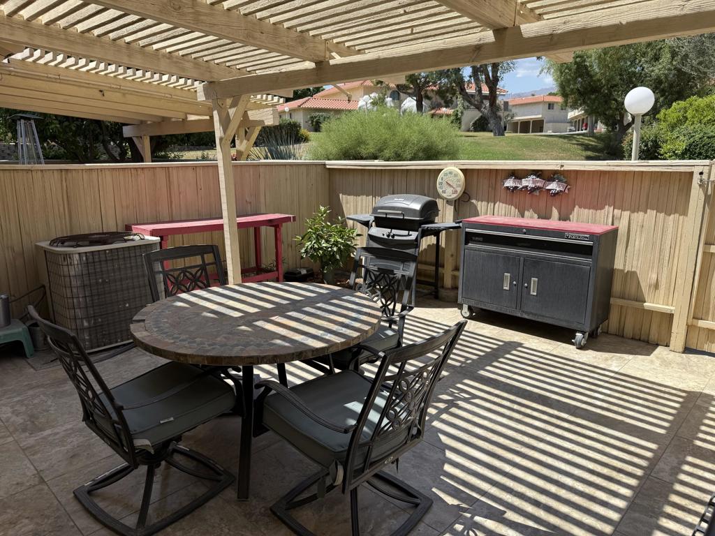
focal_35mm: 24
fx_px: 496
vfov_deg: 56.8
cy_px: 268
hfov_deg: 71.6
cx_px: 358
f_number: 1.78
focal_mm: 6.76
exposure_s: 1/2703
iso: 80
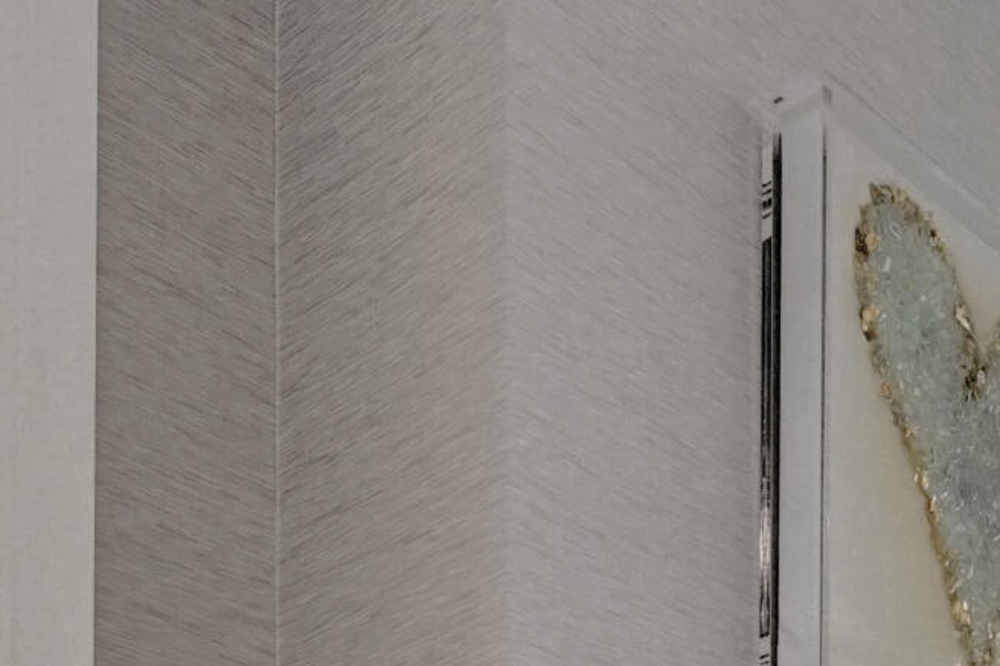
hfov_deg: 31.4
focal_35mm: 64
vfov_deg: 15.7
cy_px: 1414
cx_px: 556
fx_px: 1777
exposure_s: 1/250
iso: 2500
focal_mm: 14
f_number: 6.3
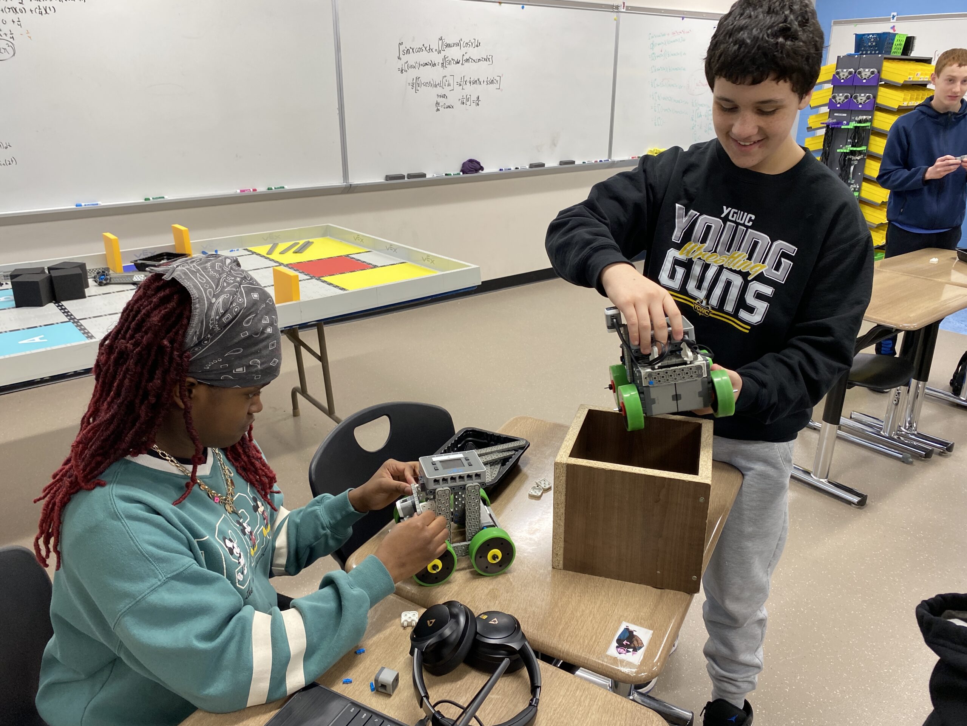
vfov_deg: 53.1
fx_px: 726
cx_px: 484
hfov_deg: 67.3
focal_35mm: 26
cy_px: 363
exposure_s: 1/61
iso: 80
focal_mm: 4.25
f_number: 1.8
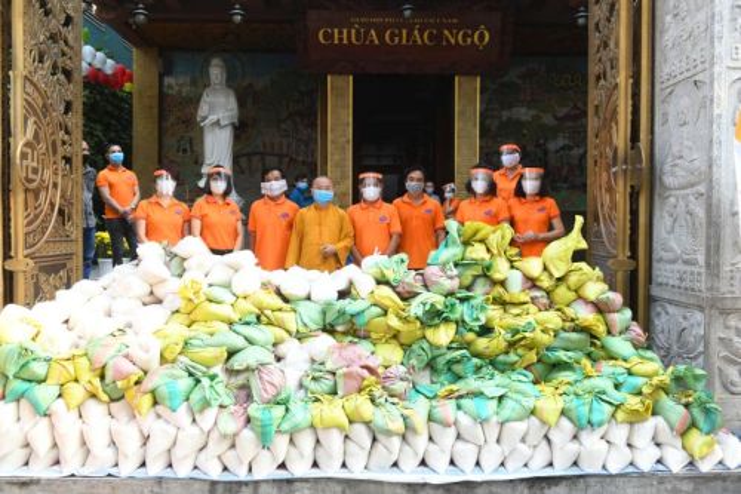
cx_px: 370
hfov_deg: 60.3
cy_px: 247
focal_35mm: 31
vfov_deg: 42.3
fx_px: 638
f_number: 4
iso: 500
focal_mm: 31
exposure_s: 1/80
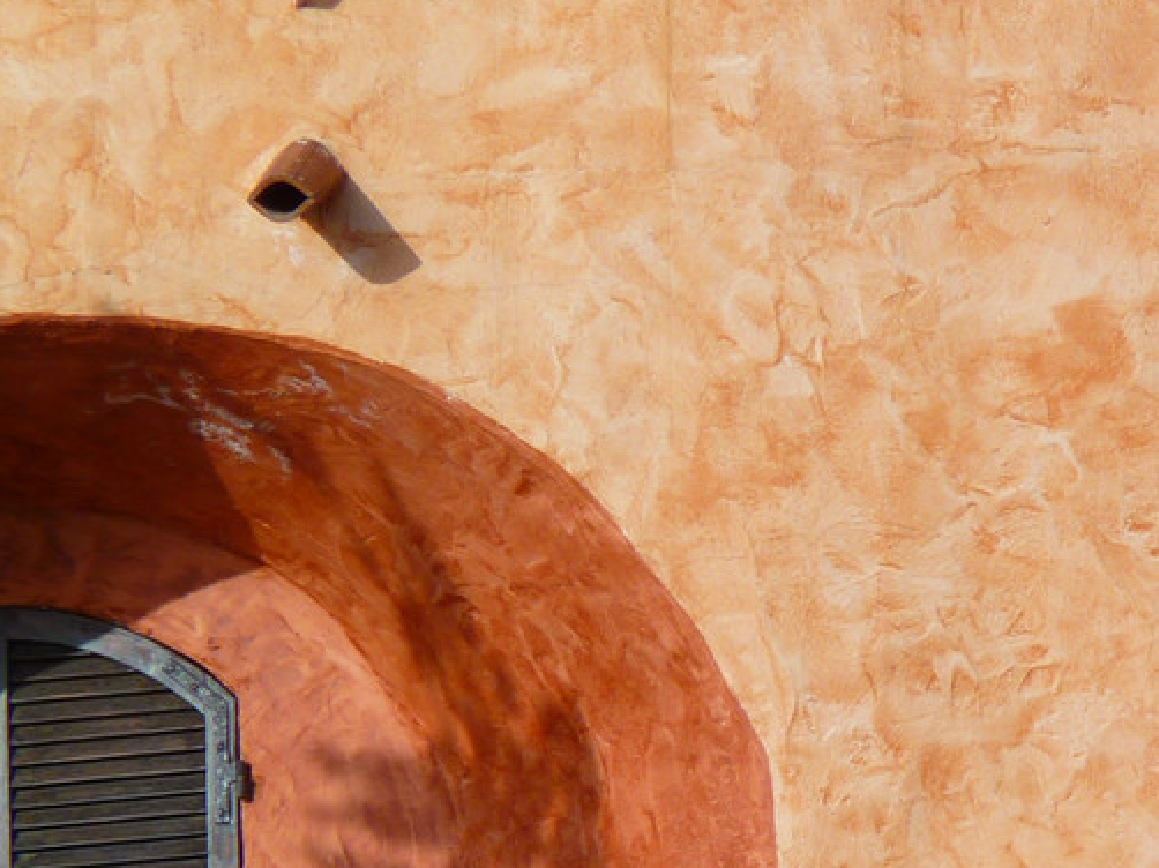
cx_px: 1272
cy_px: 743
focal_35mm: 839
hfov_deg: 2.4
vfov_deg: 1.8
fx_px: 28078
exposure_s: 1/500
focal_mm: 58.5
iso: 80
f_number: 5.6
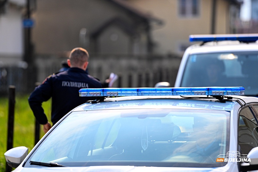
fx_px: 1448
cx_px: 128
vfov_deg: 6.8
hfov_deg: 10.2
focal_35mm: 202
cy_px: 86
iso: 400
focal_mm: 200
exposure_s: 1/5000
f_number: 2.8
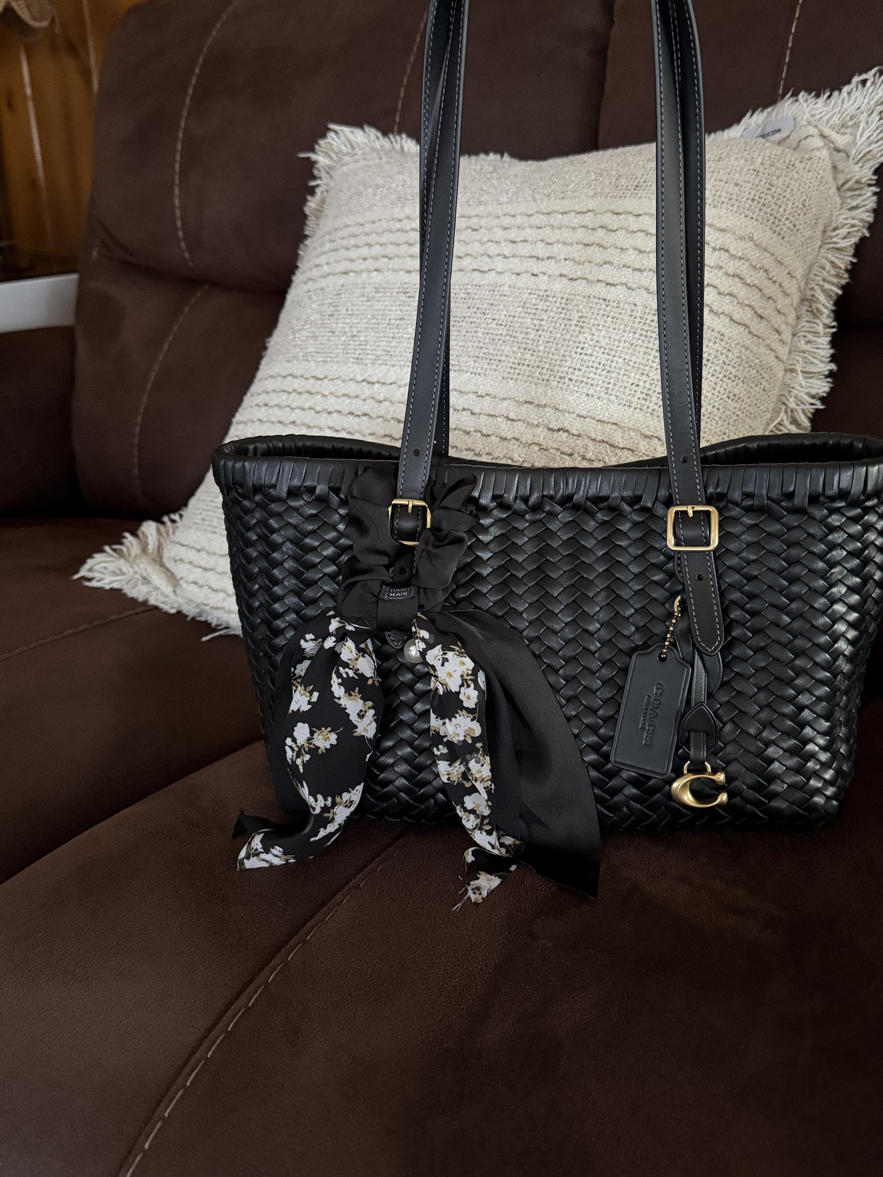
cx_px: 528
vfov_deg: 59.7
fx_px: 1020
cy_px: 503
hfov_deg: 46.5
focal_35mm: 30
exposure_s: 1/31
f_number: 1.78
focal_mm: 6.76
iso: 1000
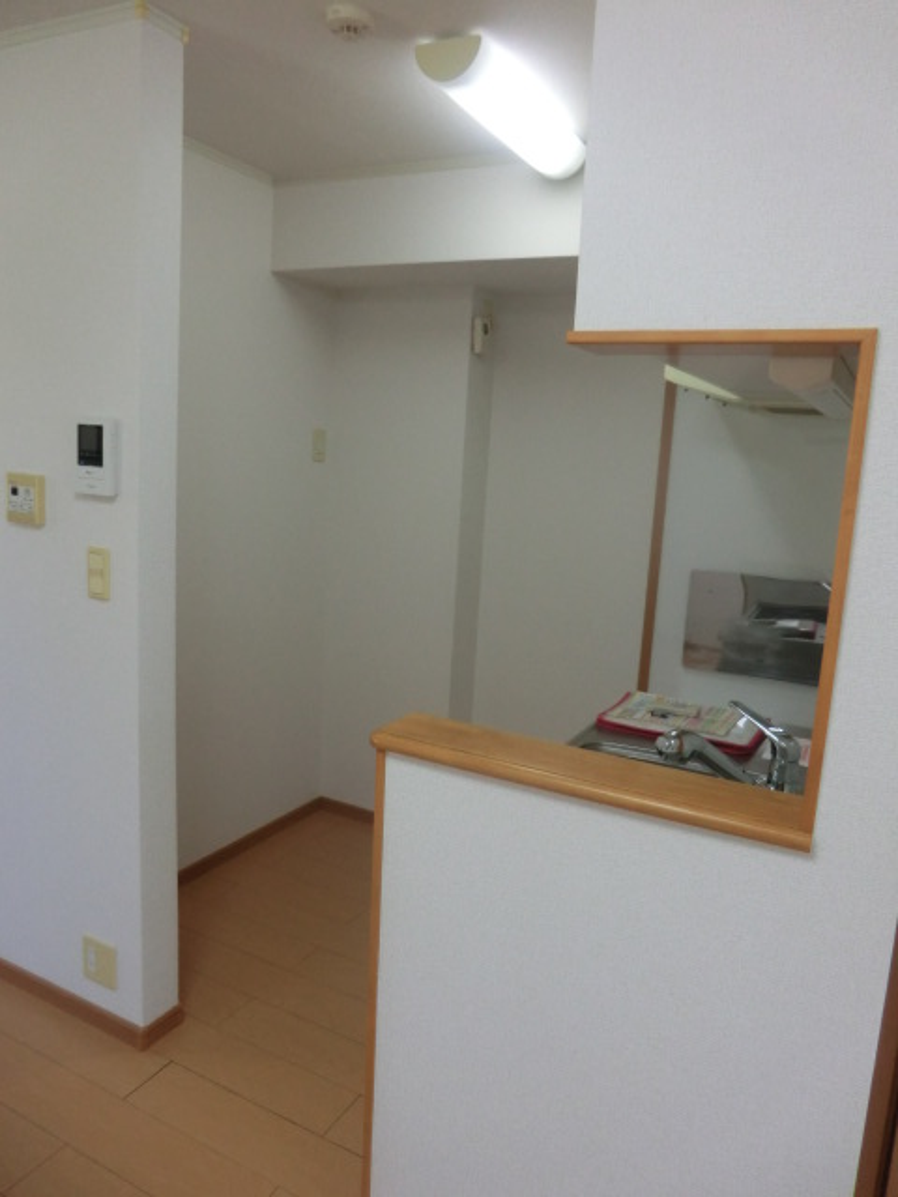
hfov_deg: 56.8
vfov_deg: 71.6
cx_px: 449
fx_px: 830
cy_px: 598
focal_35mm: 24
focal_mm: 4.3
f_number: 3.2
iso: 160
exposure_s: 1/60
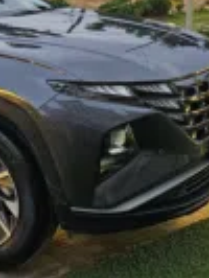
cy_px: -4
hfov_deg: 19.5
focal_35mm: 69
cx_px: -71
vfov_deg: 26.5
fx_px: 555
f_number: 1.7
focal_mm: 6.3
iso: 400
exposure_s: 1/100
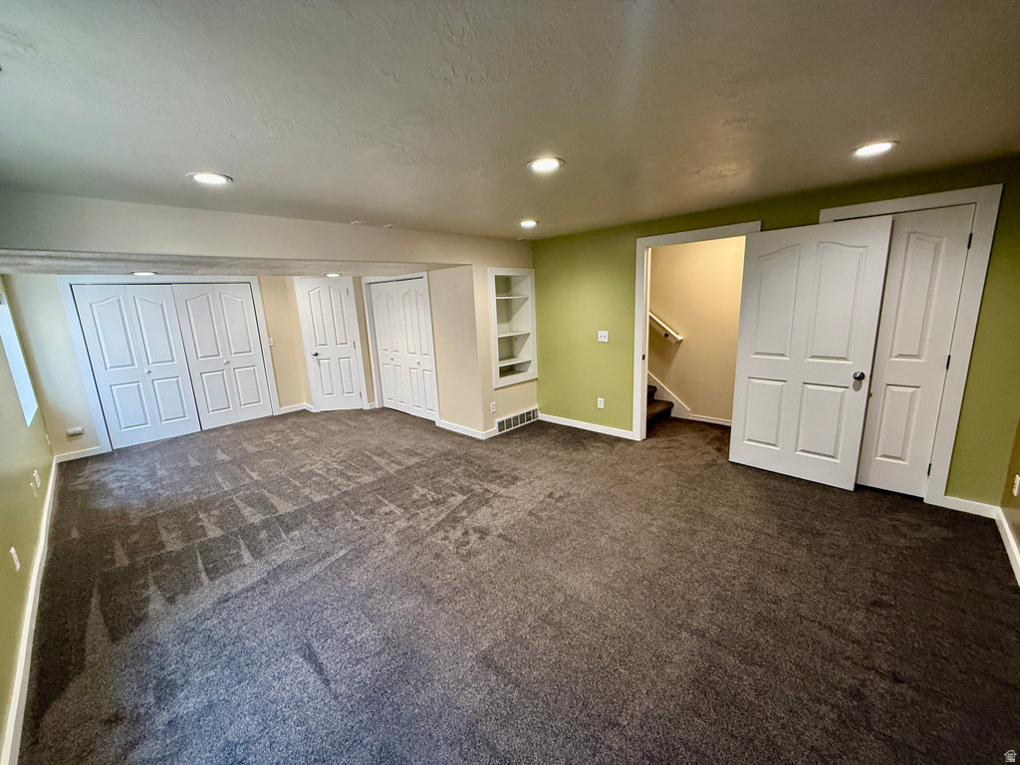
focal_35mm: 14
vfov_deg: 85.7
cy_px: 382
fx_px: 413
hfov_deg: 102.1
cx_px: 510
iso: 250
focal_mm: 2.22
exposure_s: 1/120
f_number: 2.2
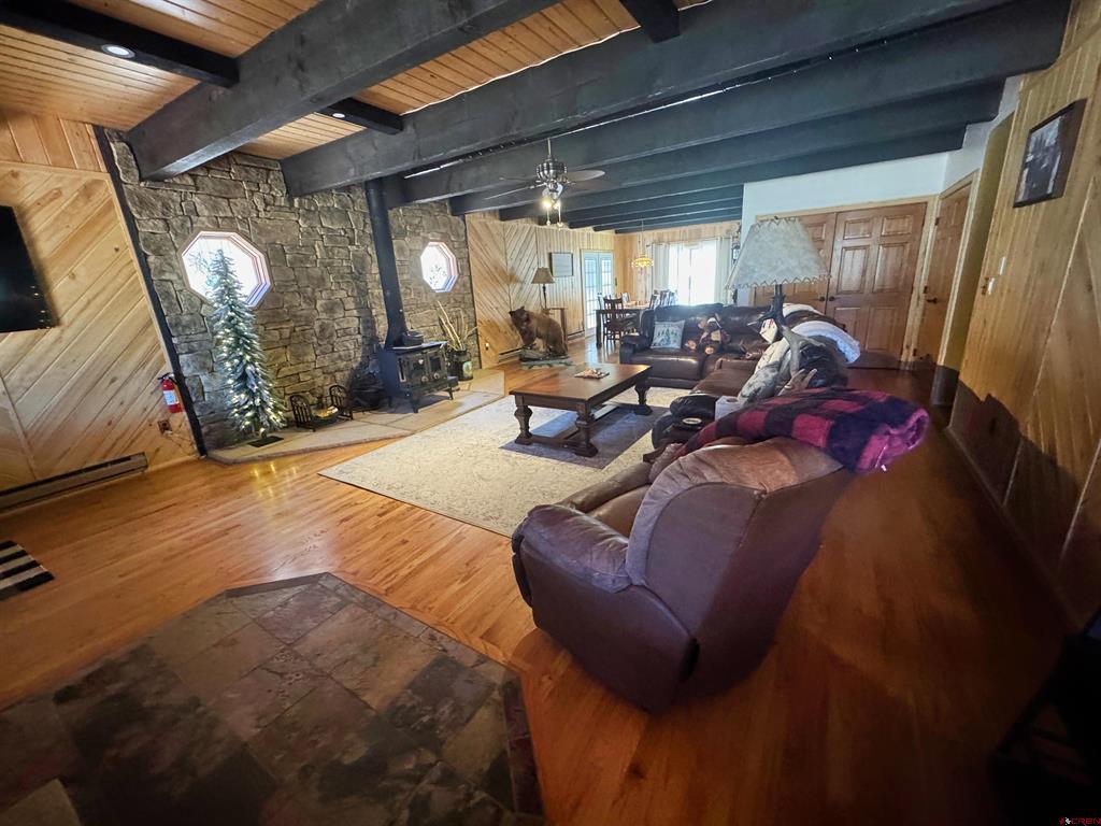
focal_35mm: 14
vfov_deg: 85.7
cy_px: 413
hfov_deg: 102.1
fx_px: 445
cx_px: 550
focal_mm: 2.22
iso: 640
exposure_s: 1/60
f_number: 2.2
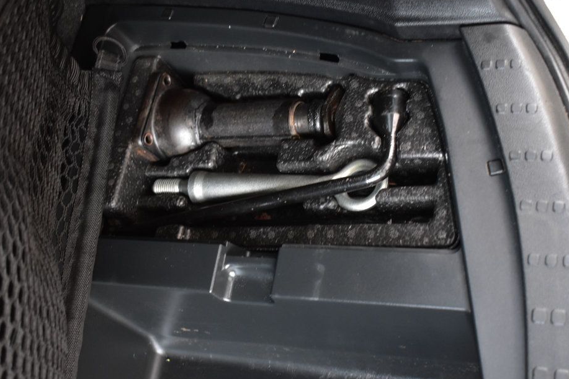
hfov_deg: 40.7
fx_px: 767
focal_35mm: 49
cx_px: 277
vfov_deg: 27.7
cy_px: 208
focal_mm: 29
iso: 1600
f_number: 4.2
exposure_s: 1/13
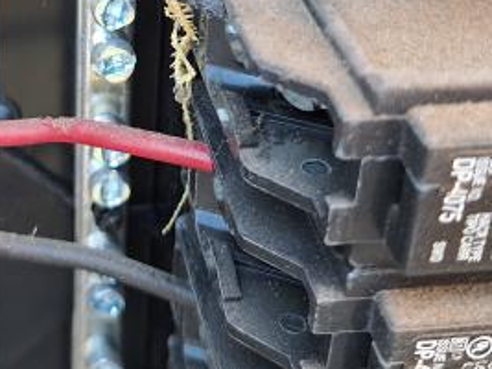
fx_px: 980
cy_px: -13
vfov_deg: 20.5
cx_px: 111
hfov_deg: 27.7
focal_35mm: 69
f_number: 1.8
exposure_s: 1/40
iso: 80
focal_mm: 5.54
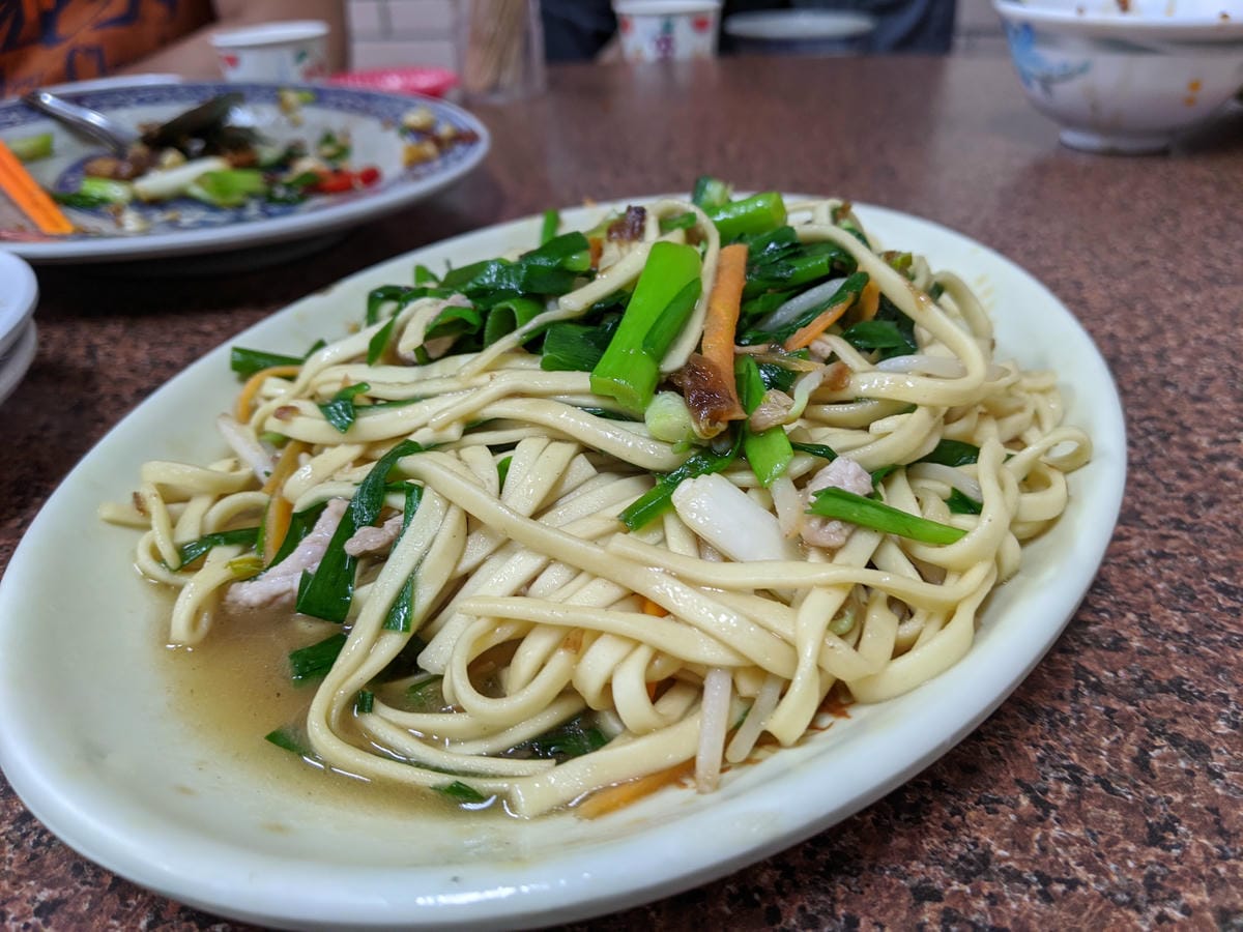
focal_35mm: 27
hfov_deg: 65.3
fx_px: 970
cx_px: 622
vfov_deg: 51.4
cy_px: 466
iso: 157
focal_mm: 4.44
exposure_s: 1/40
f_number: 1.8
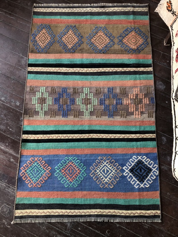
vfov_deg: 63.4
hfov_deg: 49.7
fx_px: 192
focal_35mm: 28
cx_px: 89
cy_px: 118
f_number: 1.8
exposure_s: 1/120
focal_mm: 3.99
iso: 64
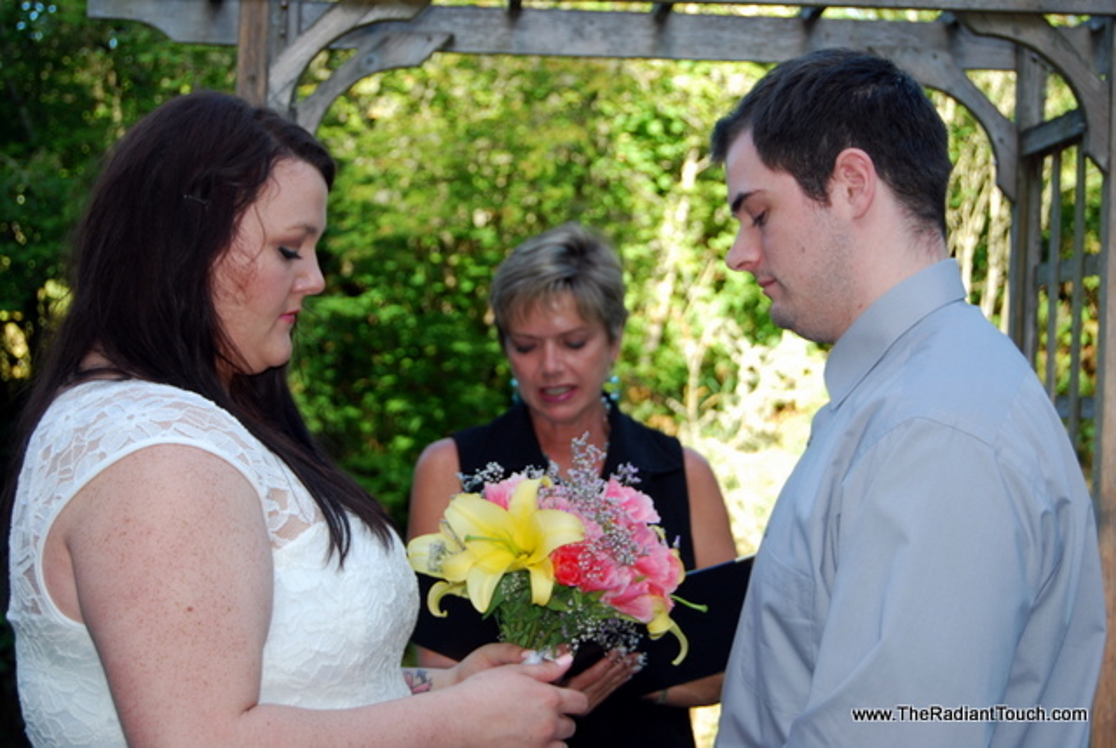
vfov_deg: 21.6
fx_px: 1956
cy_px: 374
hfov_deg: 31.8
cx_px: 558
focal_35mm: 63
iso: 200
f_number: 5.3
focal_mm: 42
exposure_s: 1/125
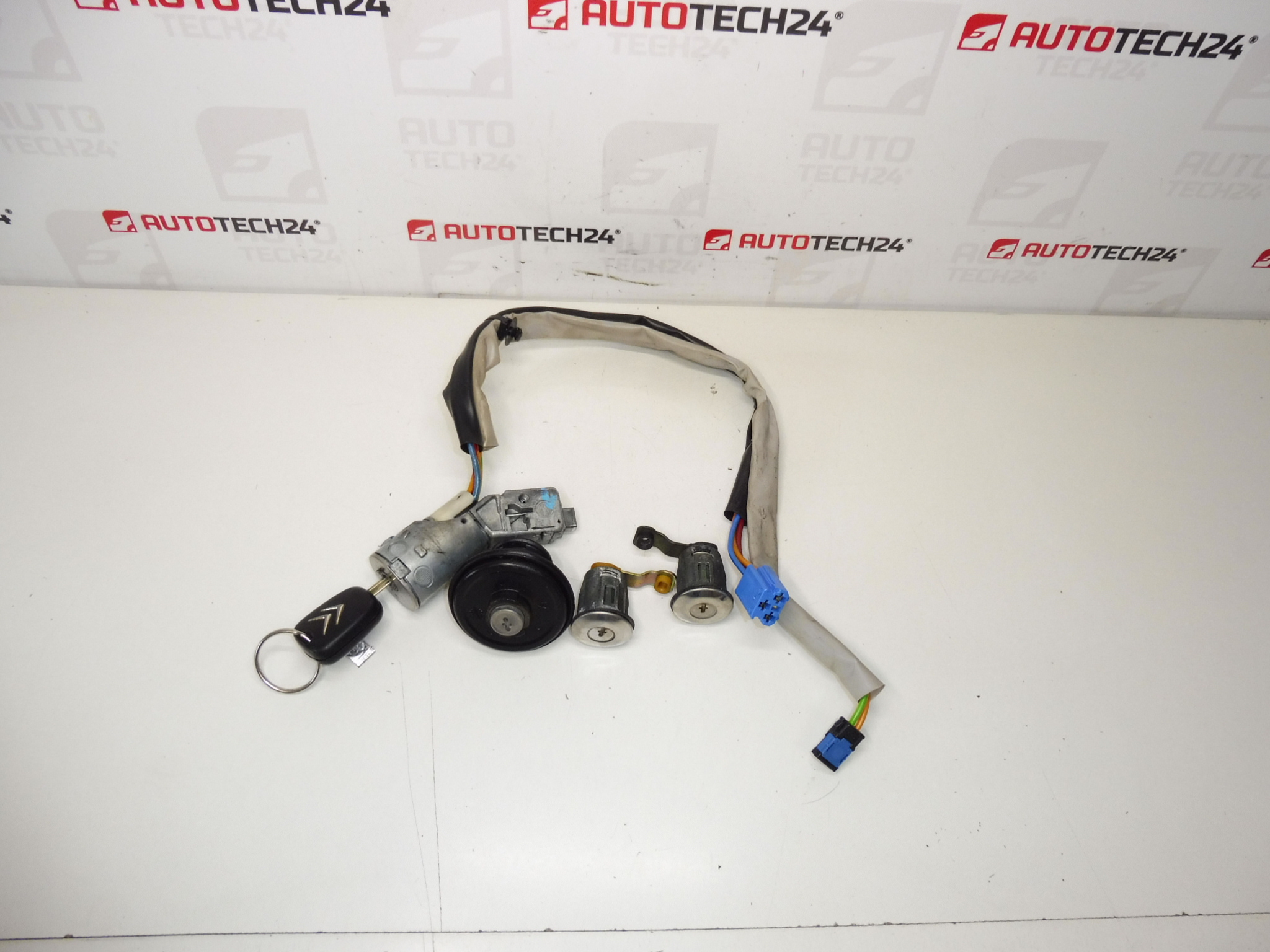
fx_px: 917
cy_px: 476
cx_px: 635
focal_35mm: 25
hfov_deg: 69.4
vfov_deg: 54.9
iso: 200
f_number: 3.5
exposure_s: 1/160
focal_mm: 4.4
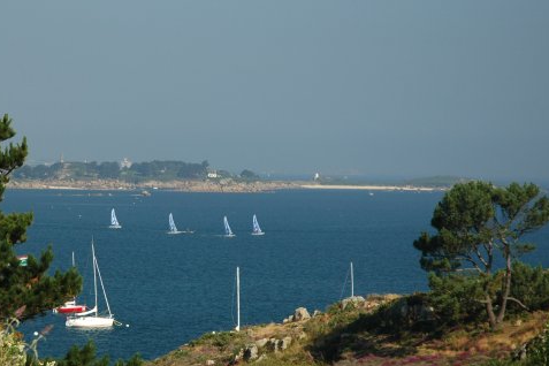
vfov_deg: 7.8
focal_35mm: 176
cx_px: 155
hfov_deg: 11.7
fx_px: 2684
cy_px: 214
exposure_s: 1/250
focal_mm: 70
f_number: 5
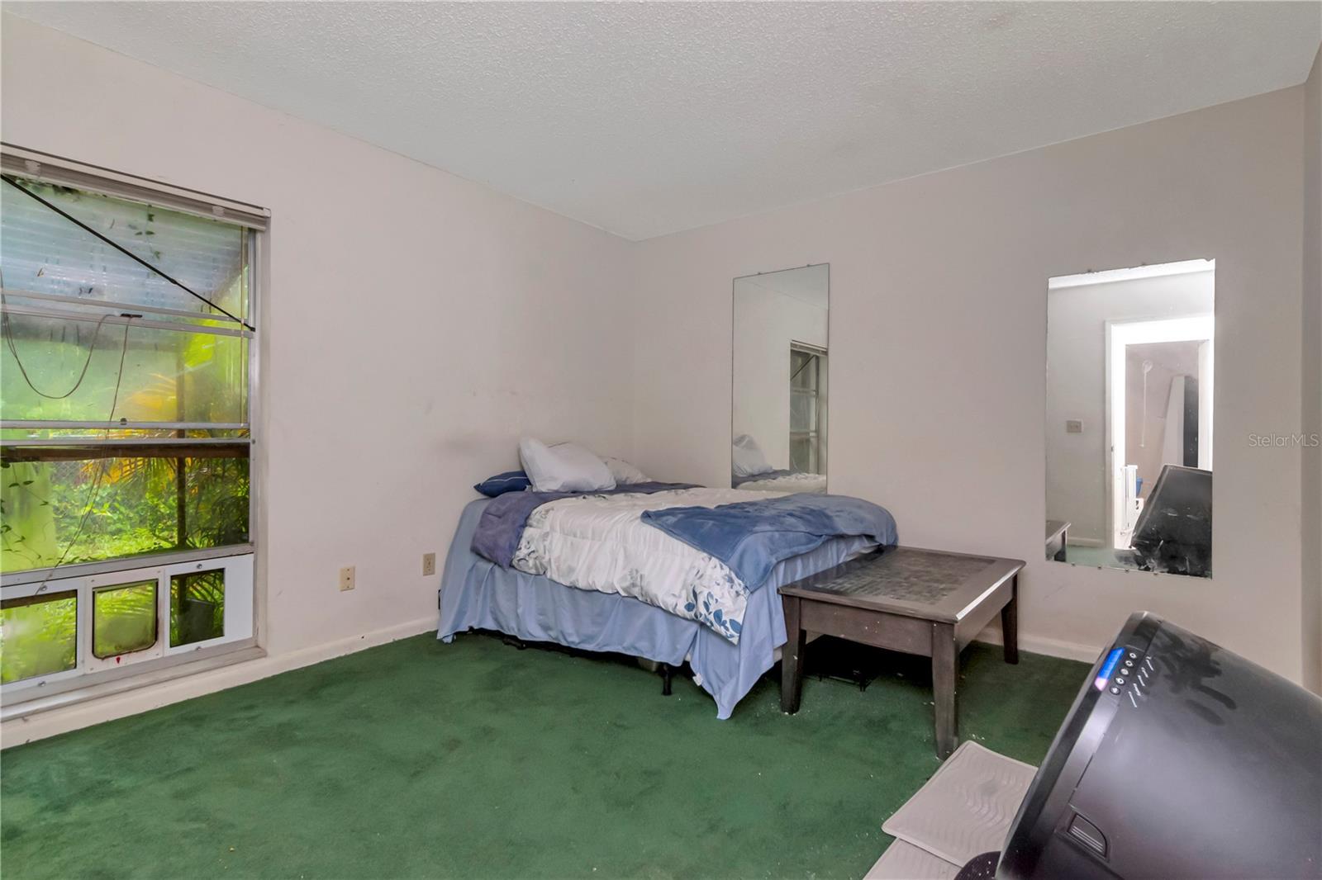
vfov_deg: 72.0
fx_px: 606
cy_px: 440
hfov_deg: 95.0
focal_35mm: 16
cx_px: 661
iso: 800
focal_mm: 11
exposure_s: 1/13
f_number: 10
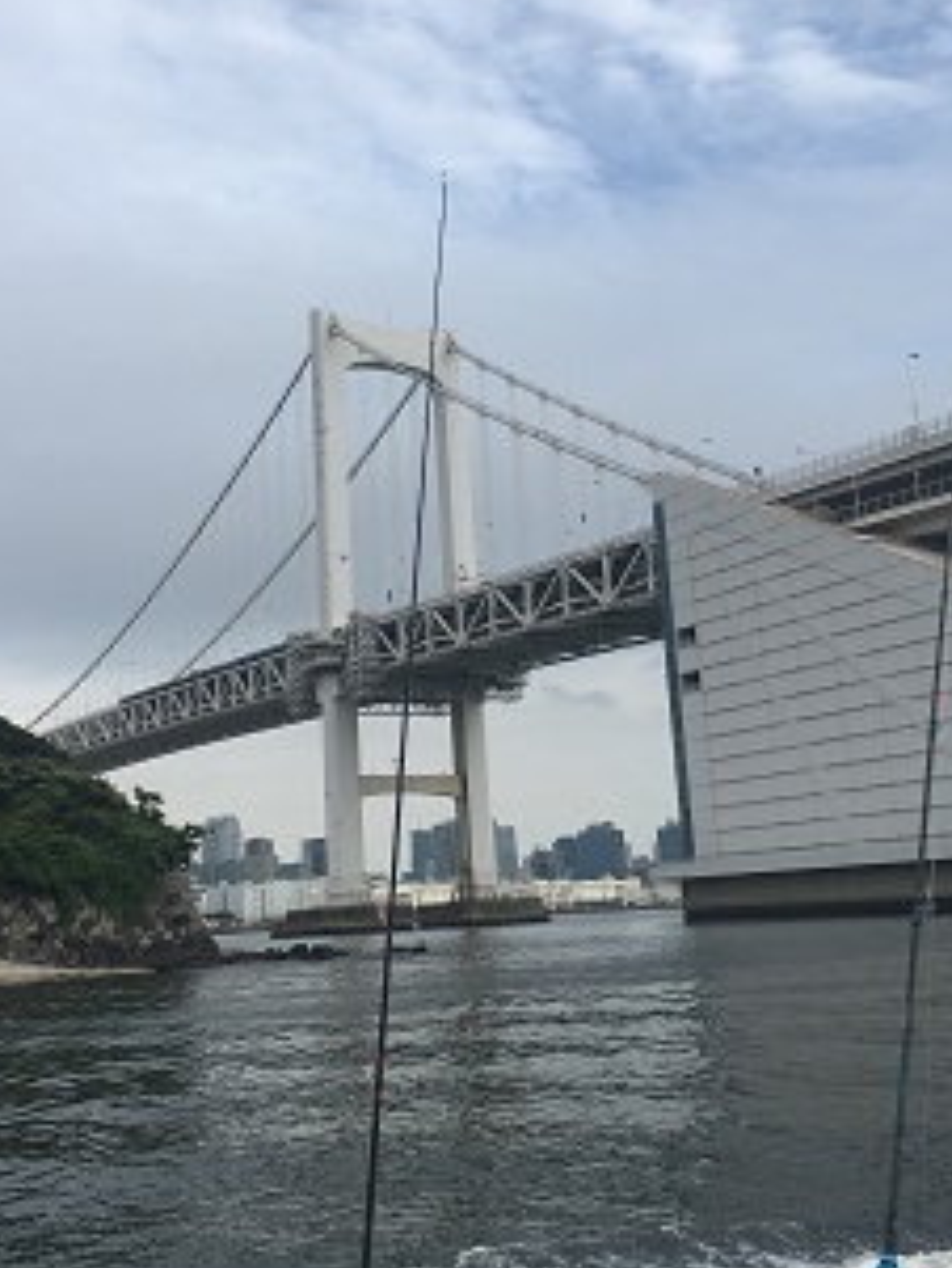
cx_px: 392
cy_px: 577
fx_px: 1502
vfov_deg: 45.7
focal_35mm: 41
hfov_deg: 35.1
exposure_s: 1/1672
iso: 25
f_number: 2.2
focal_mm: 4.15
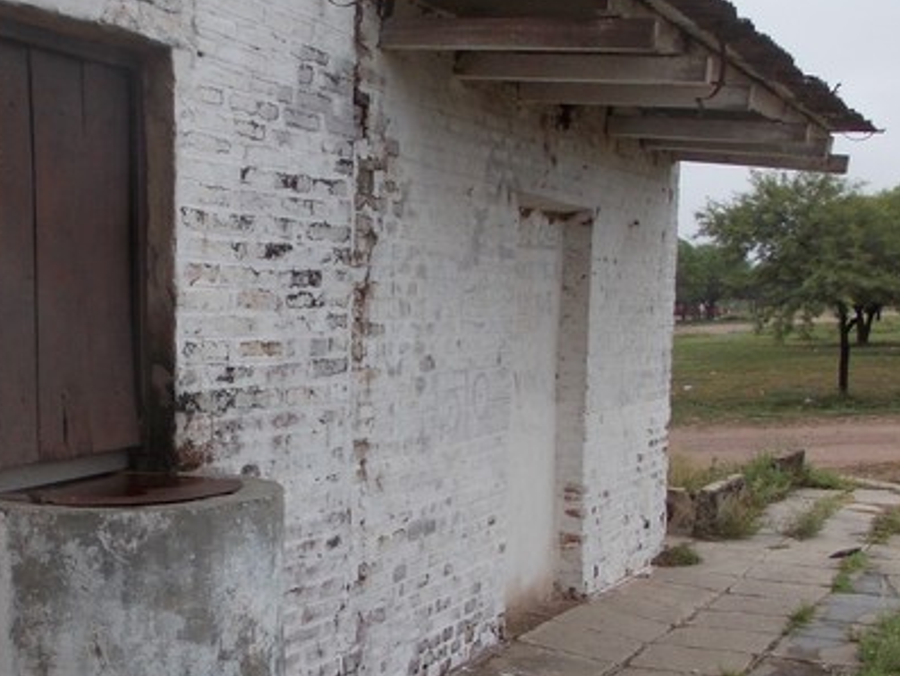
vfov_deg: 26.9
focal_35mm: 54
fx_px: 1404
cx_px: 236
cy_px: 440
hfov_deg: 34.8
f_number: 2.7
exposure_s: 1/320
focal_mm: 4
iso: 80
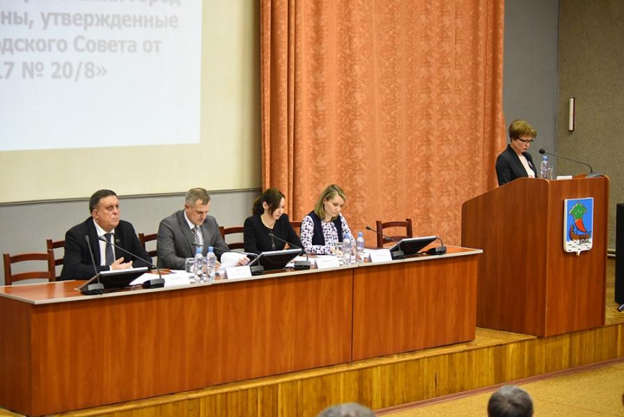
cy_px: 208
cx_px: 312
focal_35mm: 80
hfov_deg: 25.3
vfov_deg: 17.1
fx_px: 1388
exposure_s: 1/100
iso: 5000
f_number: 4.5
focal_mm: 80
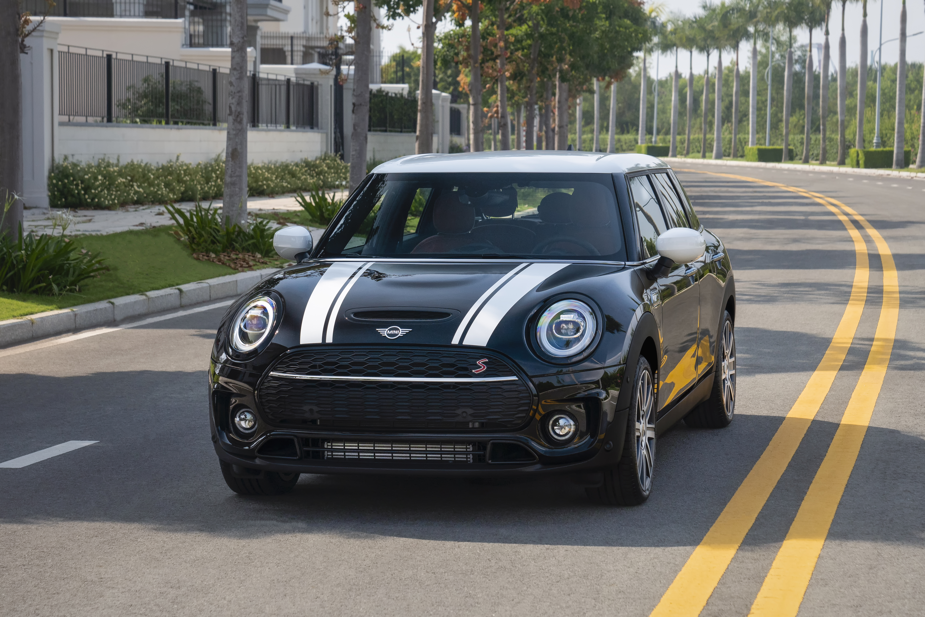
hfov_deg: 22.6
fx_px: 2312
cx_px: 462
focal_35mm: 90
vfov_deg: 15.2
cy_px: 308
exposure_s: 1/800
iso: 800
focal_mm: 60
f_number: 5
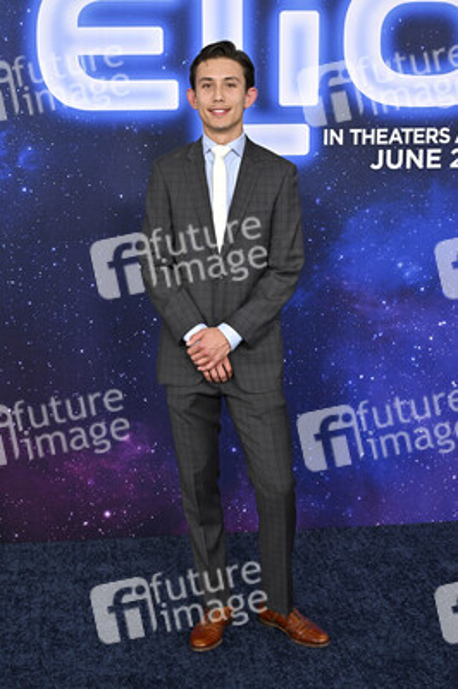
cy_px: 344
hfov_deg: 25.0
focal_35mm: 54
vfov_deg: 36.9
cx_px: 229
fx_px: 1032
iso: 1600
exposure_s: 1/320
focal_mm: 54
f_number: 5.6
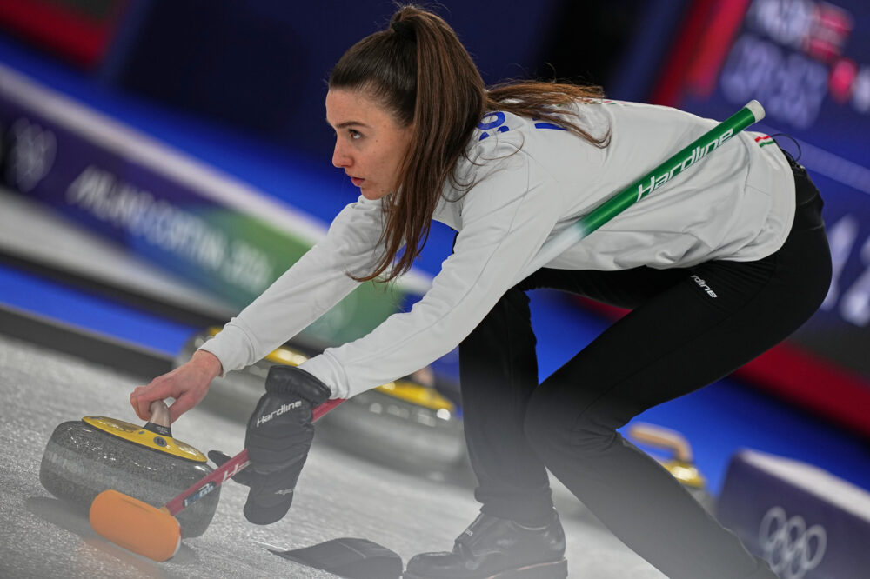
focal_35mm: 400
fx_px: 9663
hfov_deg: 5.2
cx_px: 435
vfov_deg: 3.4
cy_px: 290
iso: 640
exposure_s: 1/1600
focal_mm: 400
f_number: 3.2
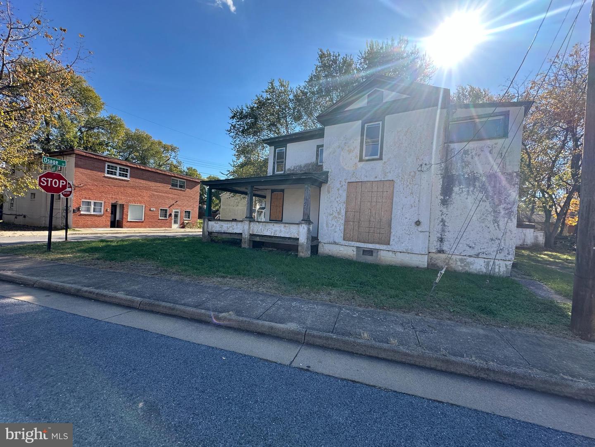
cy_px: 224
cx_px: 298
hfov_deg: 102.1
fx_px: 241
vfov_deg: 85.7
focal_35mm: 14
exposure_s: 1/812
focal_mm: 2.22
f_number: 2.2
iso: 40
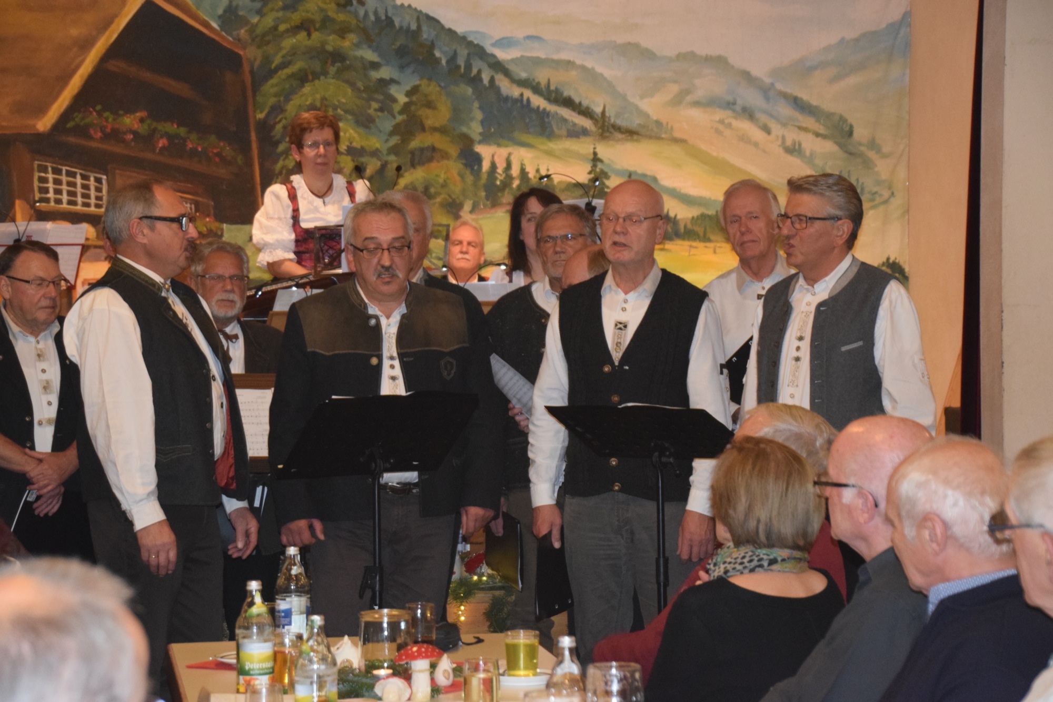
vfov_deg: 13.0
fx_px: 3071
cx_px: 526
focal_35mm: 105
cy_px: 351
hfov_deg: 19.5
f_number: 5.6
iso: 3200
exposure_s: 1/60
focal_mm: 70
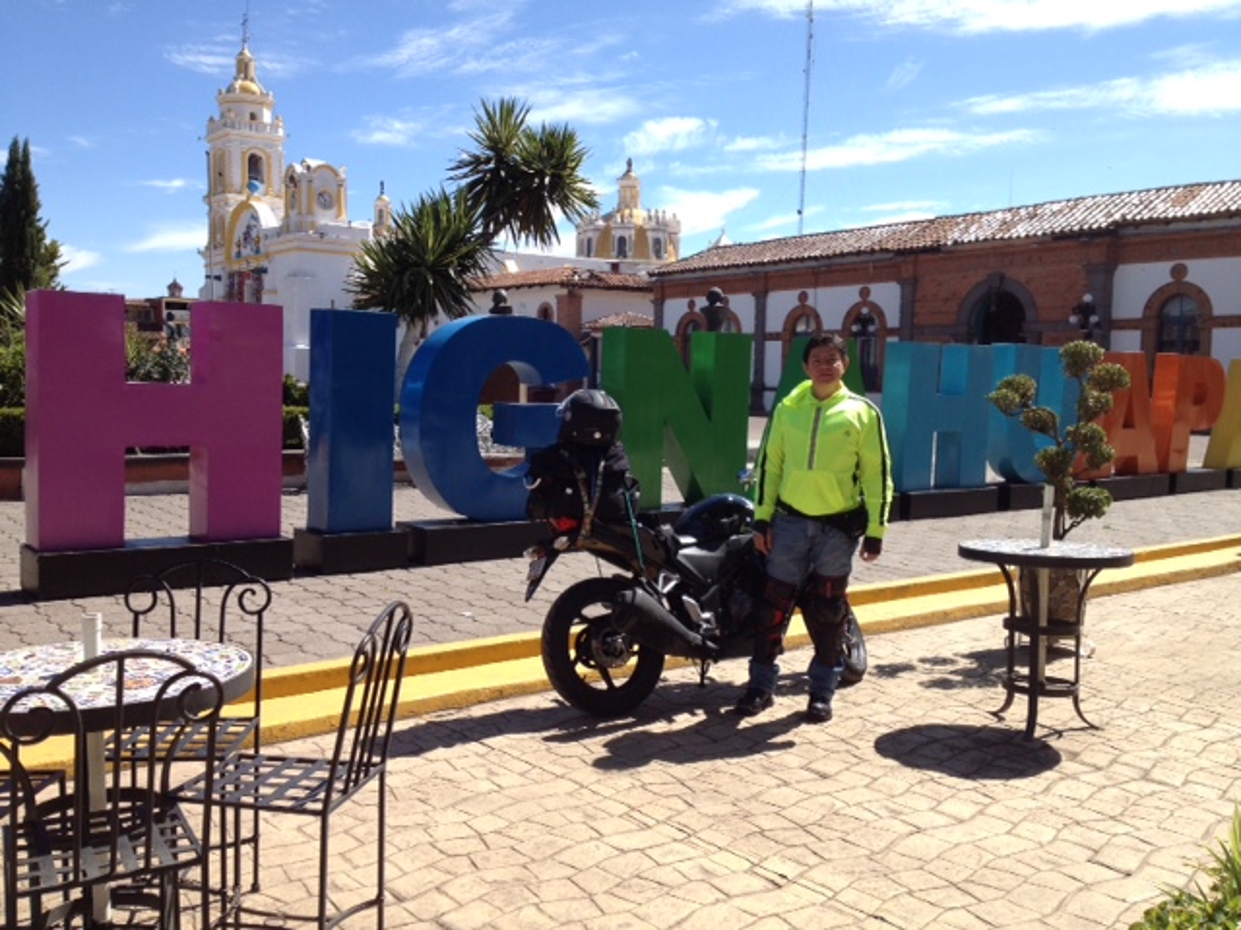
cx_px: 620
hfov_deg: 52.6
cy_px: 465
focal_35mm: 35
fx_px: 1255
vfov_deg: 40.7
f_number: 2.4
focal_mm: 4.28
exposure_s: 1/1151
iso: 50
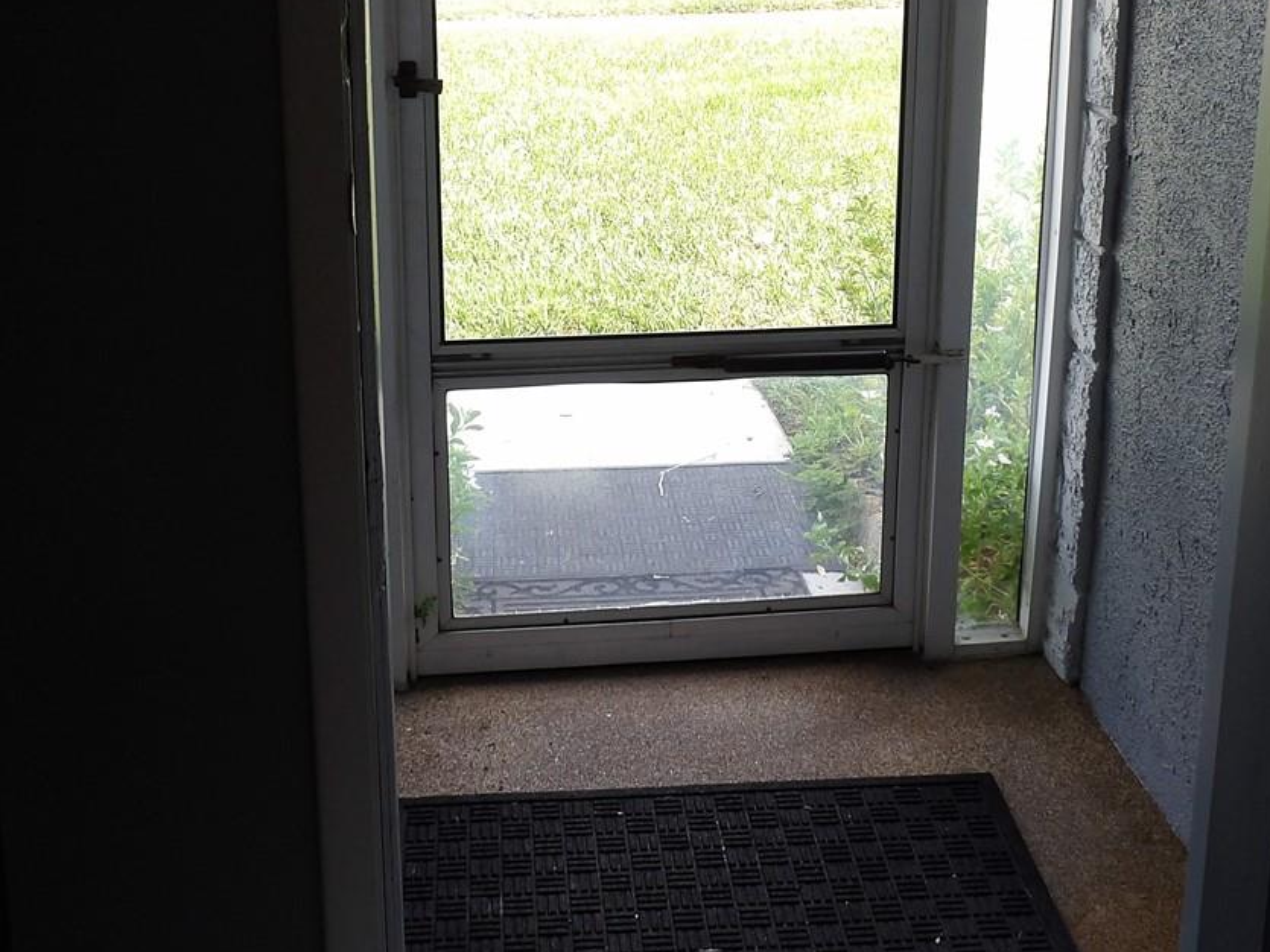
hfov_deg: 41.2
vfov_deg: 30.7
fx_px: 1687
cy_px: 192
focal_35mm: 46
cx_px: 669
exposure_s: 1/129
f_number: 3.2
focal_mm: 4.3
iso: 100
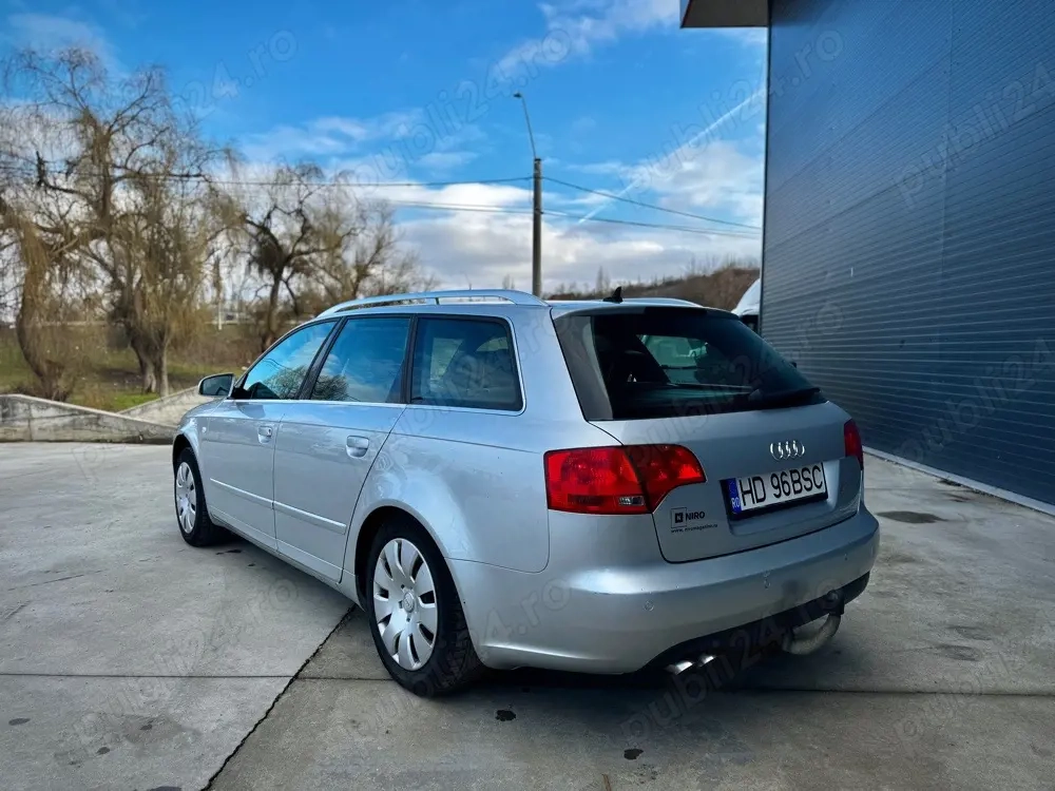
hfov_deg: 71.6
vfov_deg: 56.8
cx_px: 528
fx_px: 731
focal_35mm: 24
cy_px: 396
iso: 80
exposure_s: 1/1980
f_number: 1.78
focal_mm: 6.76
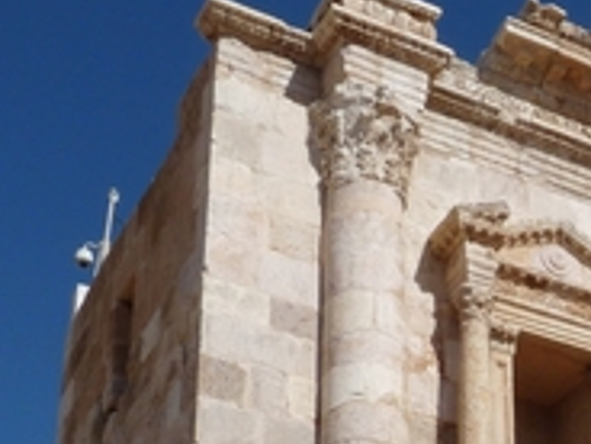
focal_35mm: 88
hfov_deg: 20.3
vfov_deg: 15.6
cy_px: 640
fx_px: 1502
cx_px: 777
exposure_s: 1/400
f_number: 8
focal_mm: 4.8
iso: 100
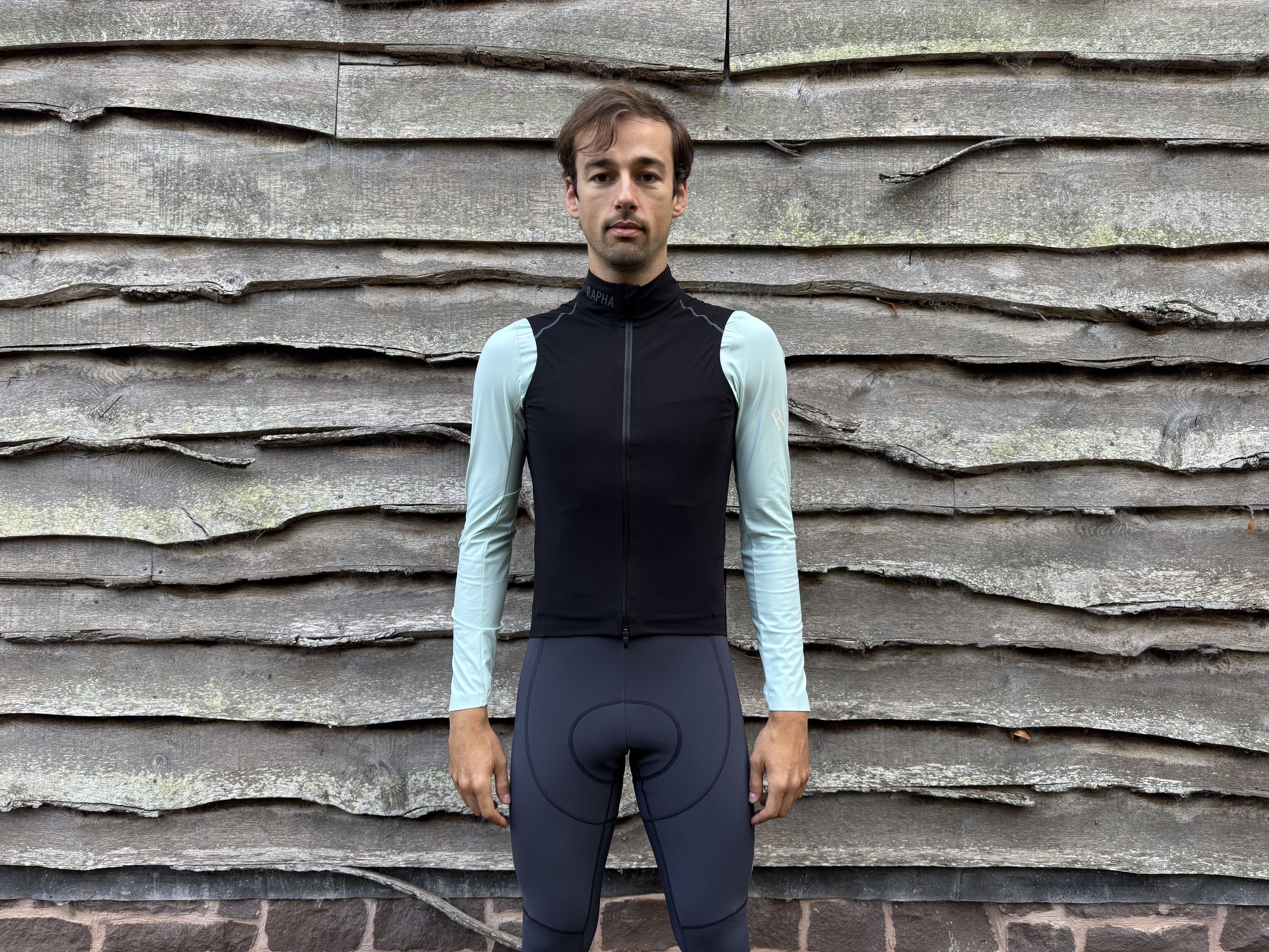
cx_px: 634
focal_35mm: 24
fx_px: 880
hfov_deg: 71.6
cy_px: 476
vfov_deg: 56.8
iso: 100
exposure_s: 1/121
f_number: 1.78
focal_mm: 6.76
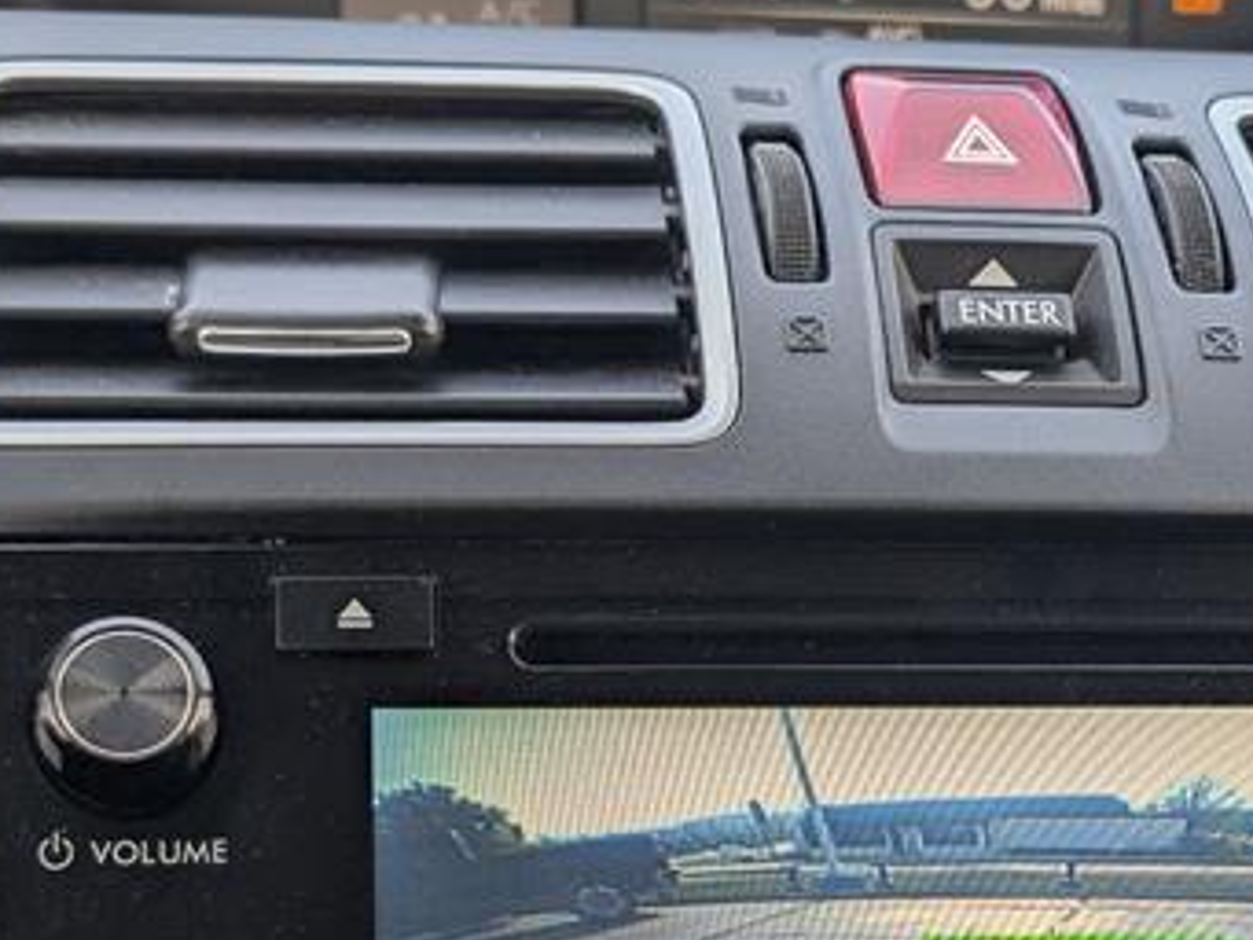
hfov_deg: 20.9
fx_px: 3331
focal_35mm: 92
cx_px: 1128
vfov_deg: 15.9
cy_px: 775
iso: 65
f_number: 1.68
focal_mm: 6.9
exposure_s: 1/333
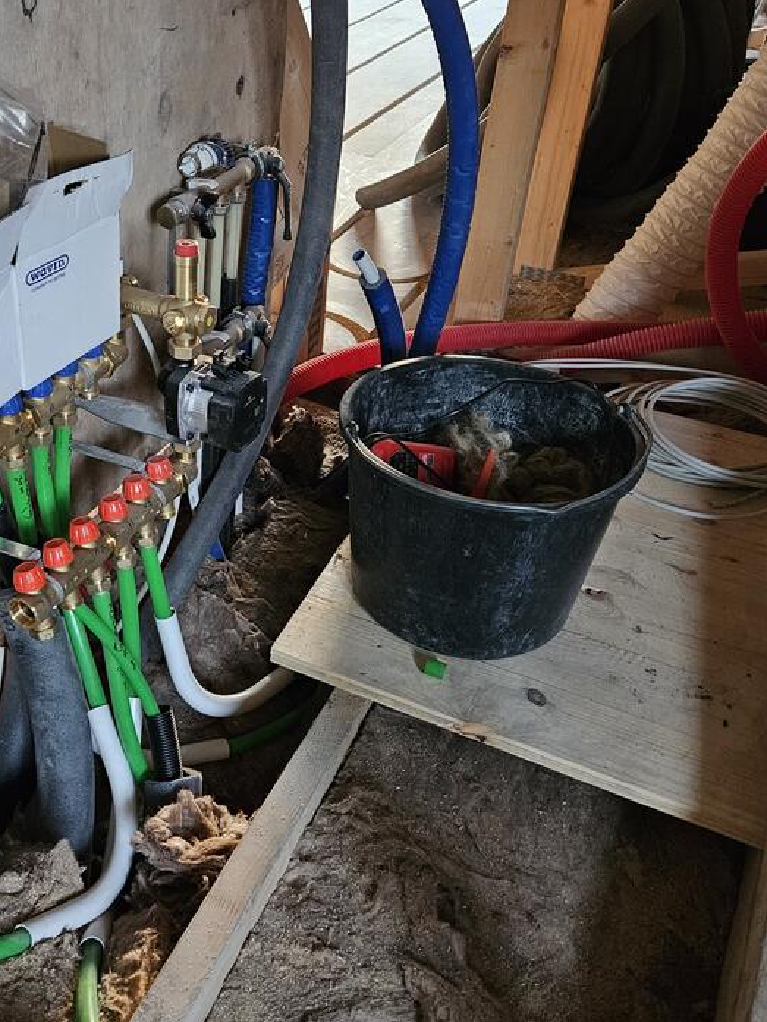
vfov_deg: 48.8
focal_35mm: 38
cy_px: 441
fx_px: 1122
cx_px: 205
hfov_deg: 37.0
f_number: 1.8
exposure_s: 1/25
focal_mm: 5.4
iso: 800
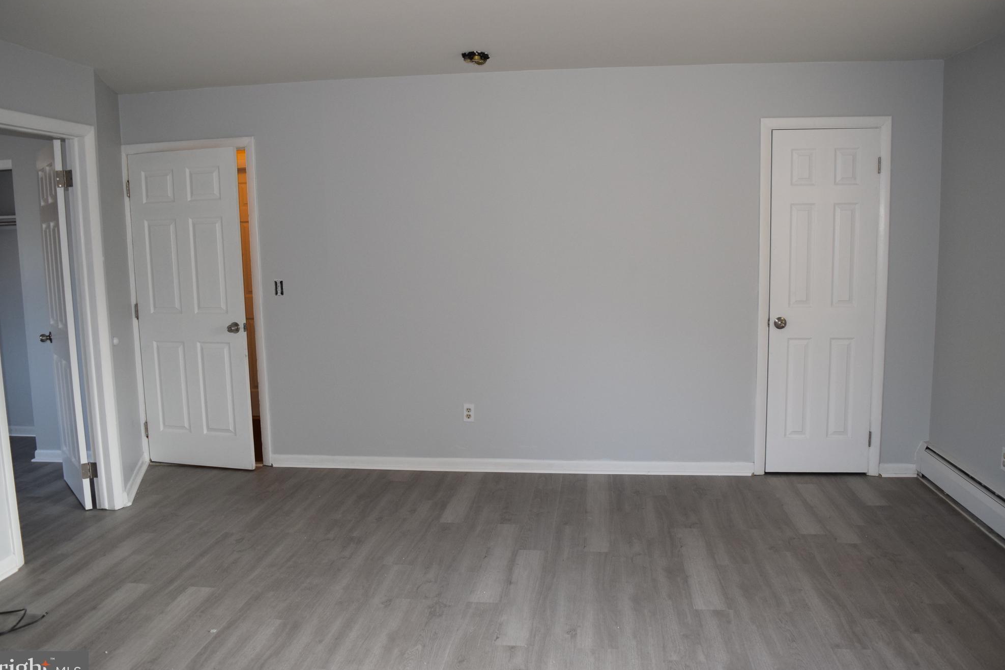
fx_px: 781
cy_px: 341
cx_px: 497
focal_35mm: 28
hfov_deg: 65.5
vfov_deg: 46.4
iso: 800
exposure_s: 1/100
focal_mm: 18
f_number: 5
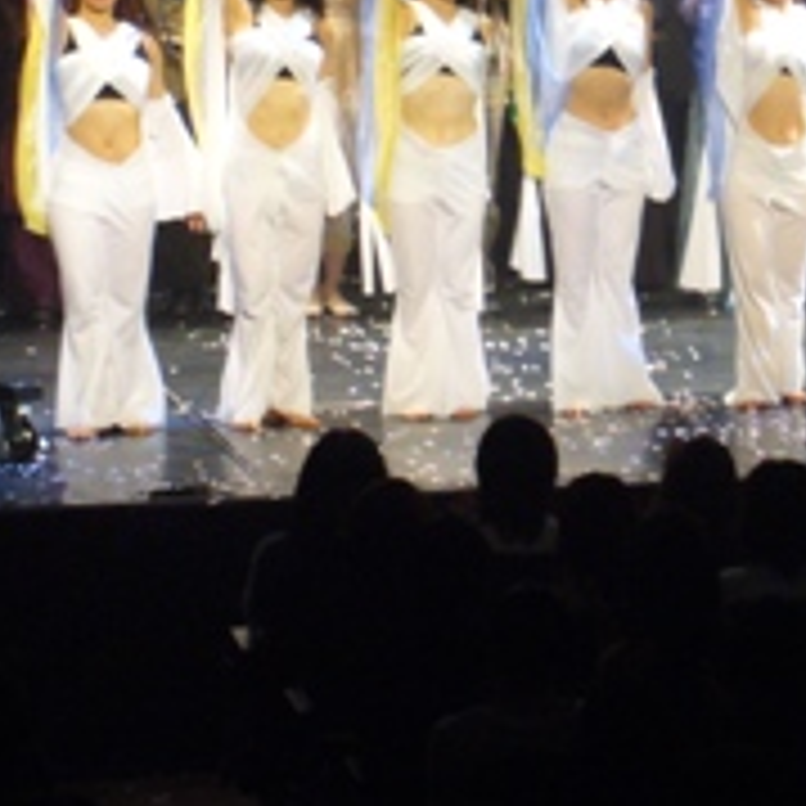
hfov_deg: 7.5
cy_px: 74
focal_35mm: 234
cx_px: 689
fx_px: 6164
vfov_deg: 7.5
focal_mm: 17.4
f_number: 5
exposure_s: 1/20
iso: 200
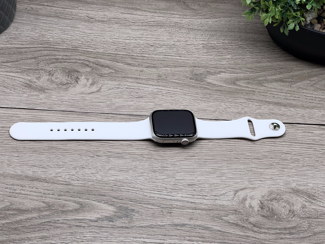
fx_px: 723
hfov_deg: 25.3
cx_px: 162
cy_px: 122
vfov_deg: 19.1
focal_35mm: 77
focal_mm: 9
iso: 40
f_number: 2.8
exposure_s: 1/100
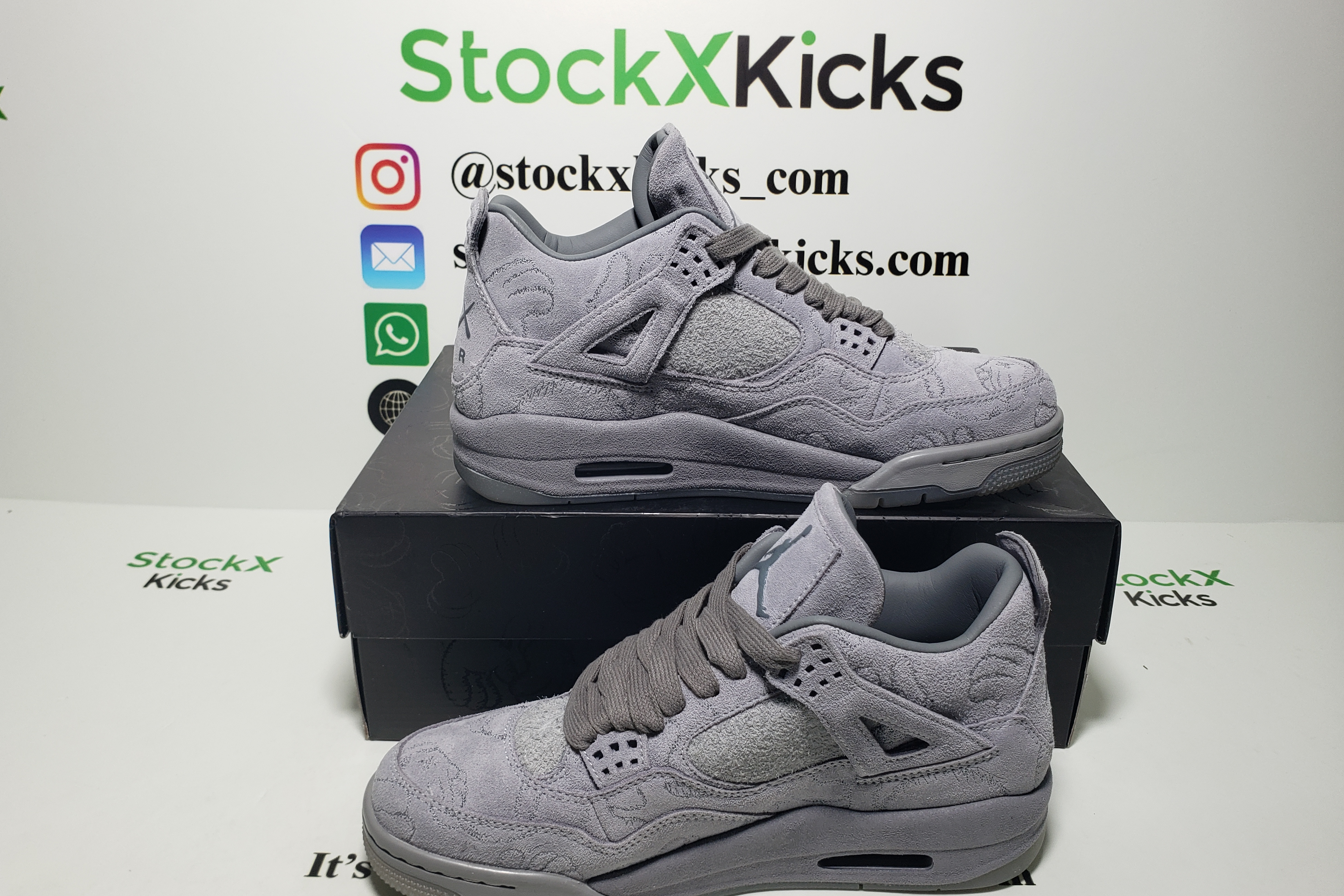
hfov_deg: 65.5
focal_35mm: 28
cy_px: 456
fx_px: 1045
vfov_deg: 46.4
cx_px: 656
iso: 50
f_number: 2.4
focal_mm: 4.3
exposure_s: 1/160
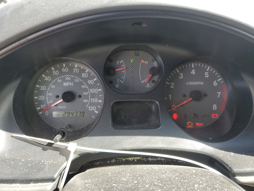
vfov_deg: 53.1
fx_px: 191
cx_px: 127
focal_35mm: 26
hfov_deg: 67.3
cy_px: 96
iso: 50
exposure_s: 1/200
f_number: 1.5
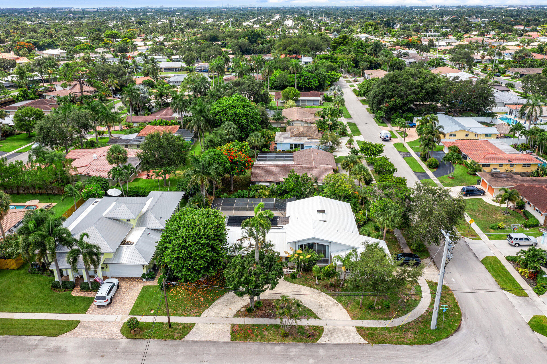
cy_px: 182
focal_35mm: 28
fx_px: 425
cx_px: 274
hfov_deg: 65.5
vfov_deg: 46.4
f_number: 5.6
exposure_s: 1/400
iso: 100
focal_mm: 10.26
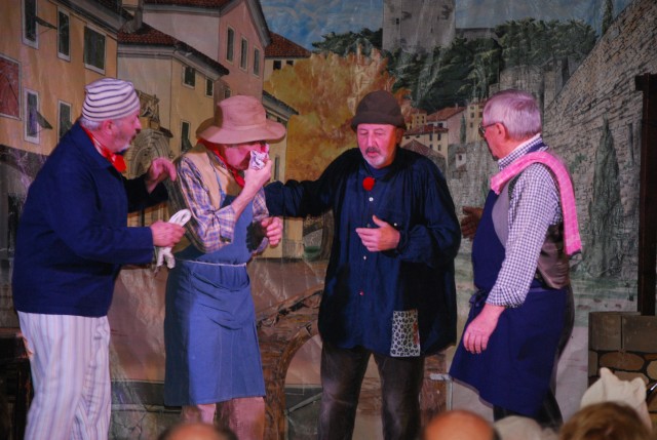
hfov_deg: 13.7
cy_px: 220
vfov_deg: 9.2
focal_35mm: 150
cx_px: 328
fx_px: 2742
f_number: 5
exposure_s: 1/60
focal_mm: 100
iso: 800
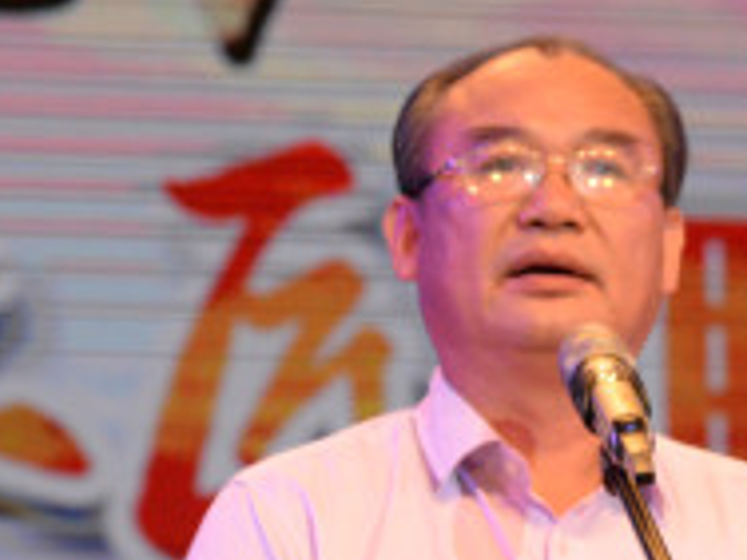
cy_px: 562
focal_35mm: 430
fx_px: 9279
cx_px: 672
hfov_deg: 4.6
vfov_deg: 3.5
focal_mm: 120
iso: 3600
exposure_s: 1/1000
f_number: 5
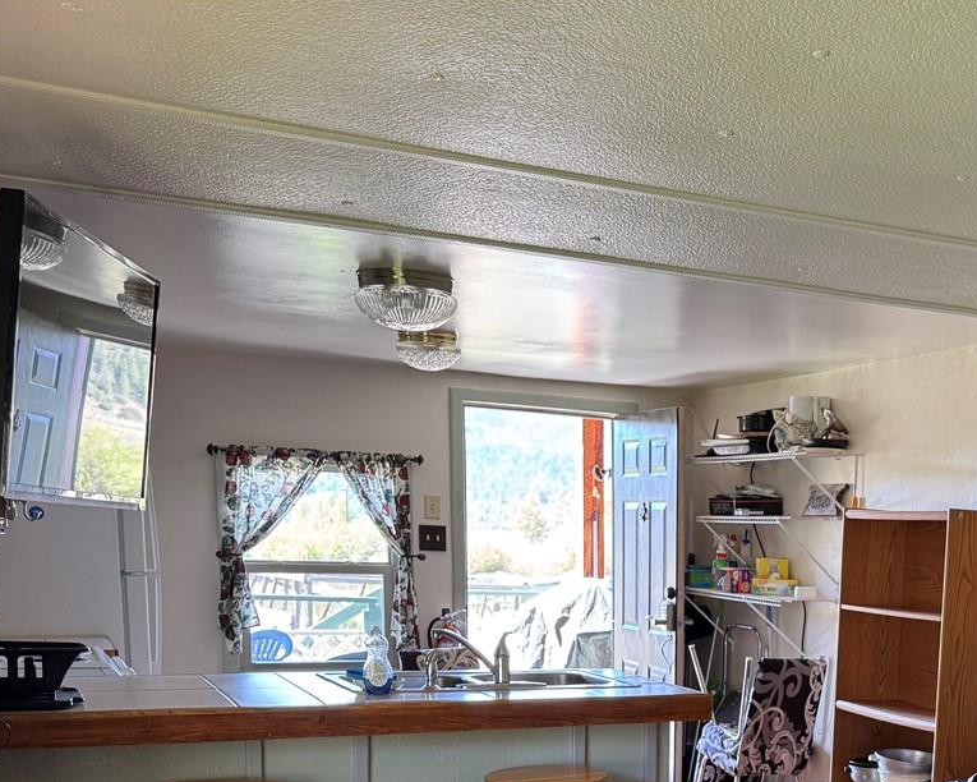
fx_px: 1417
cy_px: 756
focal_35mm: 49
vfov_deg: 29.1
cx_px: 890
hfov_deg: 35.6
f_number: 1.78
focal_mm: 6.76
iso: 200
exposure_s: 1/102
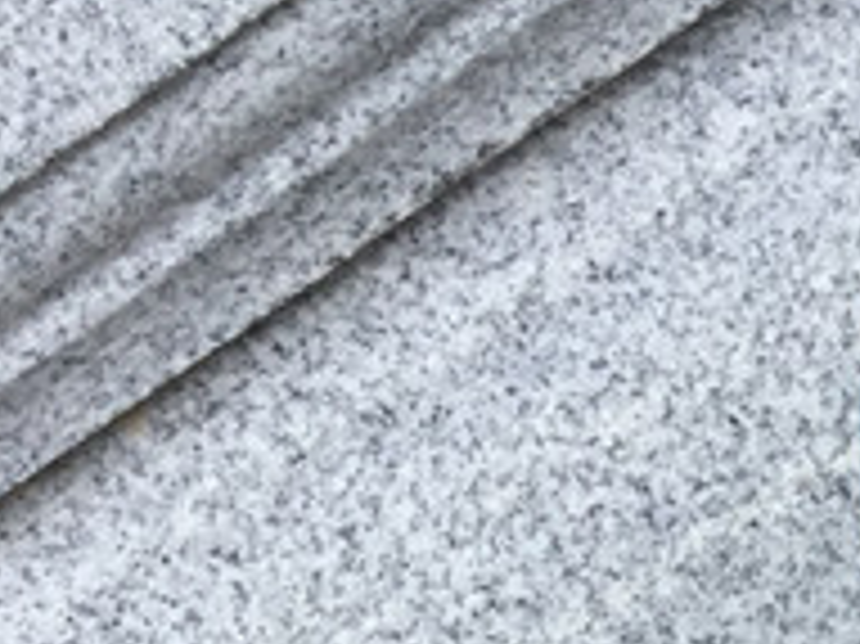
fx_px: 3625
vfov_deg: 9.8
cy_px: 984
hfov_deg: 11.9
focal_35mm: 146
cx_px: 1792
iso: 25
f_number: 2.4
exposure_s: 1/170
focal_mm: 3.3
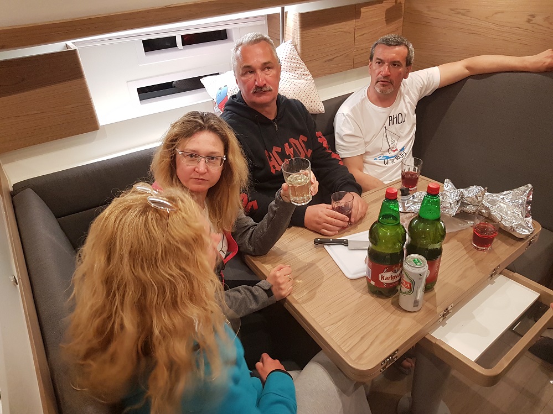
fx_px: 415
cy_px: 207
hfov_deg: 67.3
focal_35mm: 26
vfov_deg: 53.1
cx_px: 276
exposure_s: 1/18
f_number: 1.7
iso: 200
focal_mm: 4.2
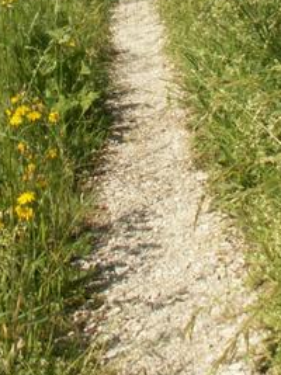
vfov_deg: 21.7
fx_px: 910
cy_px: -66
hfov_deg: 17.4
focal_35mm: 84
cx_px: 63
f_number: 6.3
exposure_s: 1/160
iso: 50
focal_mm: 5.86
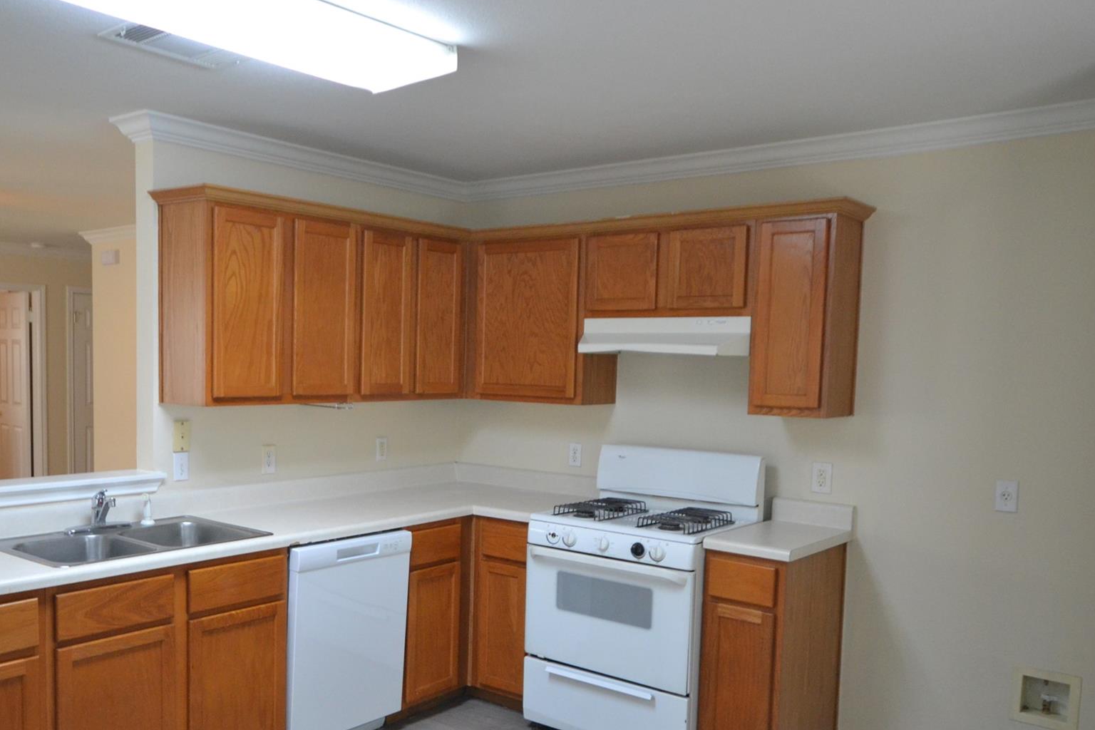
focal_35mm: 32
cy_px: 430
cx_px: 444
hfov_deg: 58.3
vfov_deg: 41.0
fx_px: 973
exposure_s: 1/60
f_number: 5
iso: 1400
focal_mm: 16
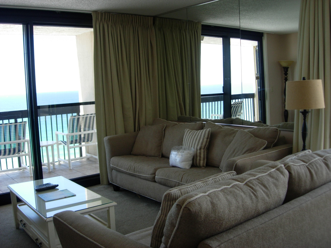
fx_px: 363
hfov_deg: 49.0
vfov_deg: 37.7
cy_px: 124
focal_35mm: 38
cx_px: 166
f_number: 2.8
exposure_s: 1/102
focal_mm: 7.8
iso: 64
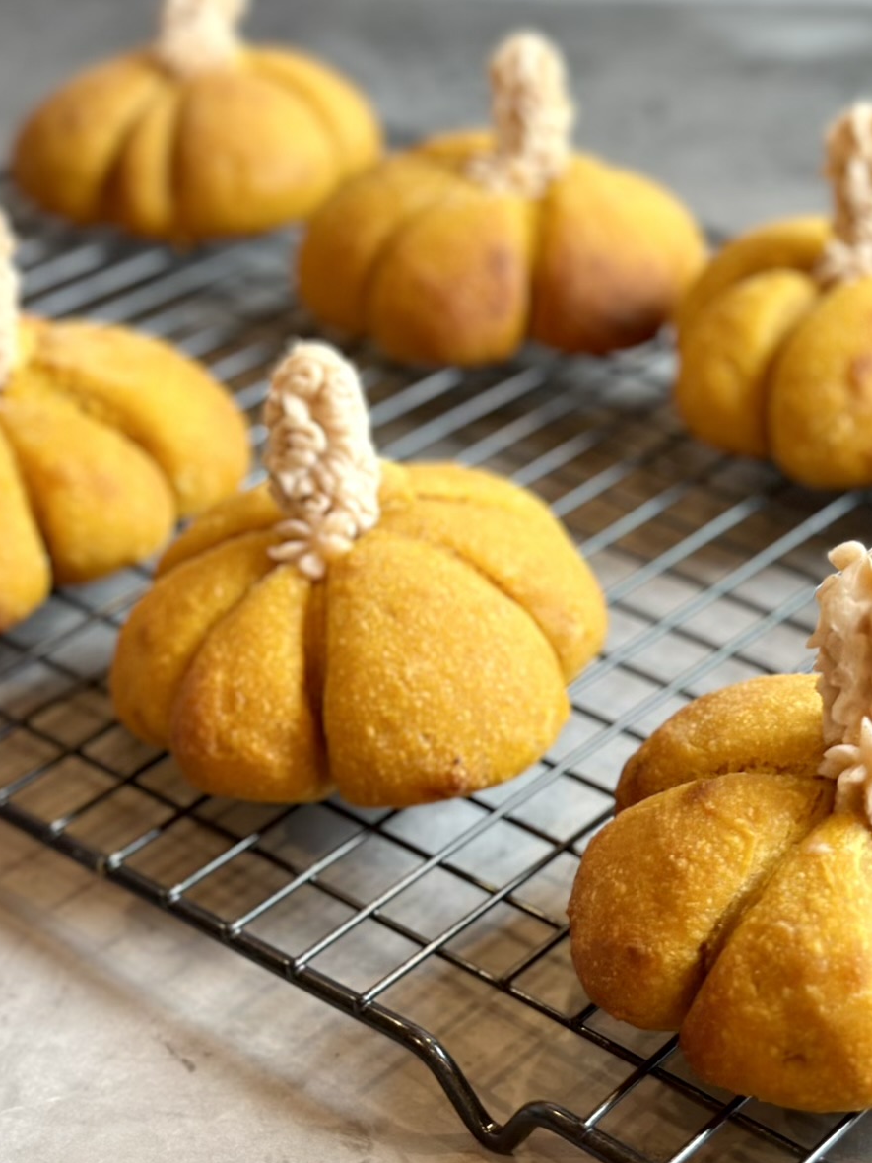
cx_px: 624
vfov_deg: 29.8
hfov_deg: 22.4
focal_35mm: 65
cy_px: 588
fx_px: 2183
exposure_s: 1/60
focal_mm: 6.86
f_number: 1.78
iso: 125
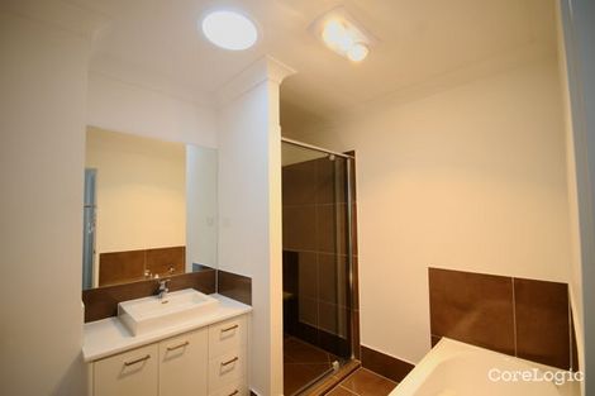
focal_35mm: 15
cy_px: 198
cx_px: 298
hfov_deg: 100.4
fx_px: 248
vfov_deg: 77.3
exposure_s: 1/15
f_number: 5.6
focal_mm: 10
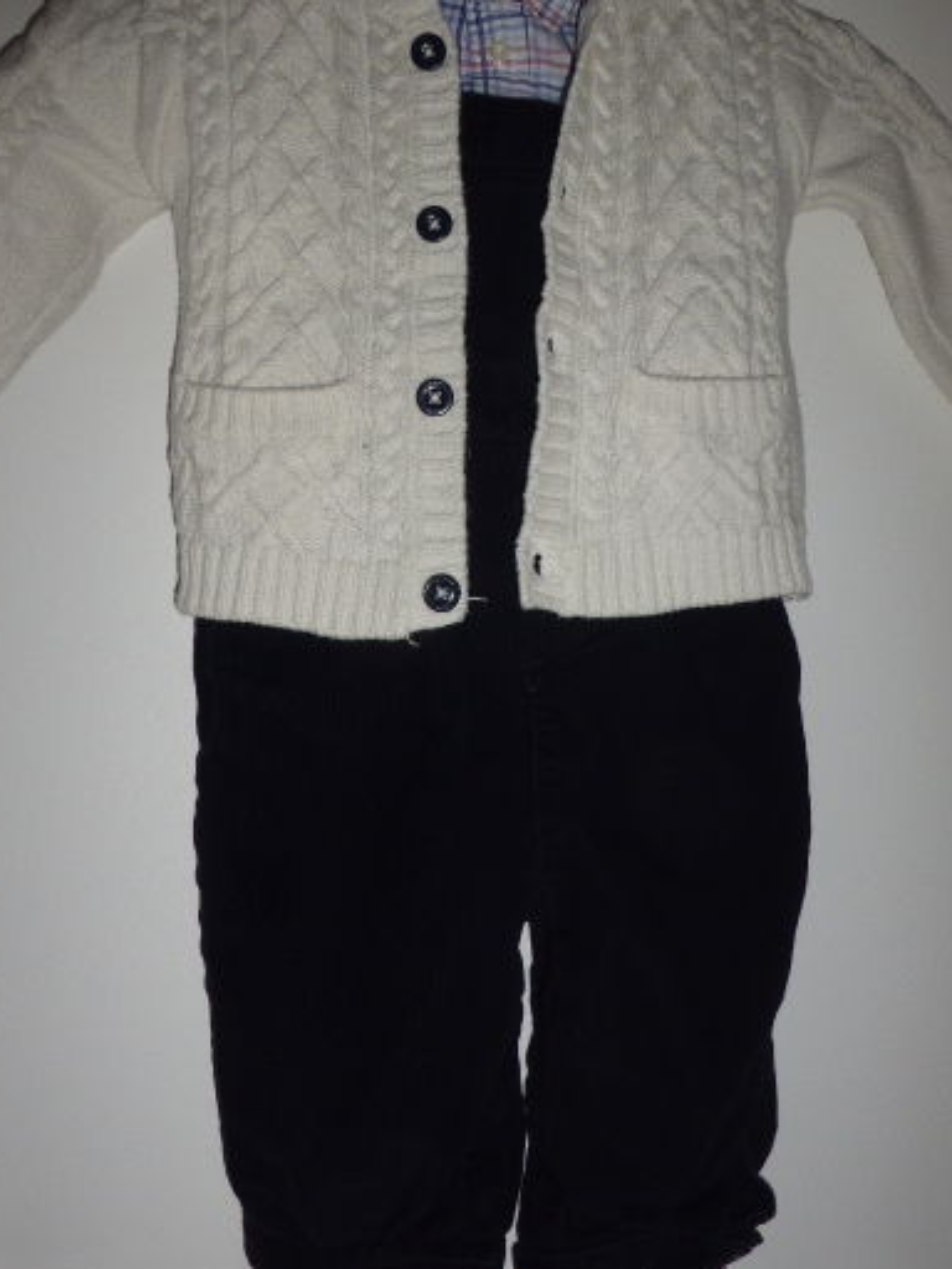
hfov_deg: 46.8
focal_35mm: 30
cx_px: 481
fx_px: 1100
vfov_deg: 59.9
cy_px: 612
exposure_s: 1/60
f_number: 3.3
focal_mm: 4.3
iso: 100
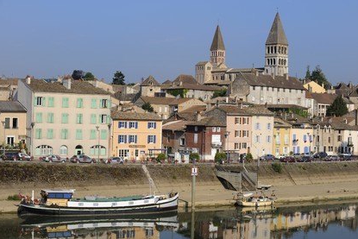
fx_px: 706
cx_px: 179
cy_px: 120
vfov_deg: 19.2
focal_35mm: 71
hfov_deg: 28.4
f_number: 10
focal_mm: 70
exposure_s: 1/400
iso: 200
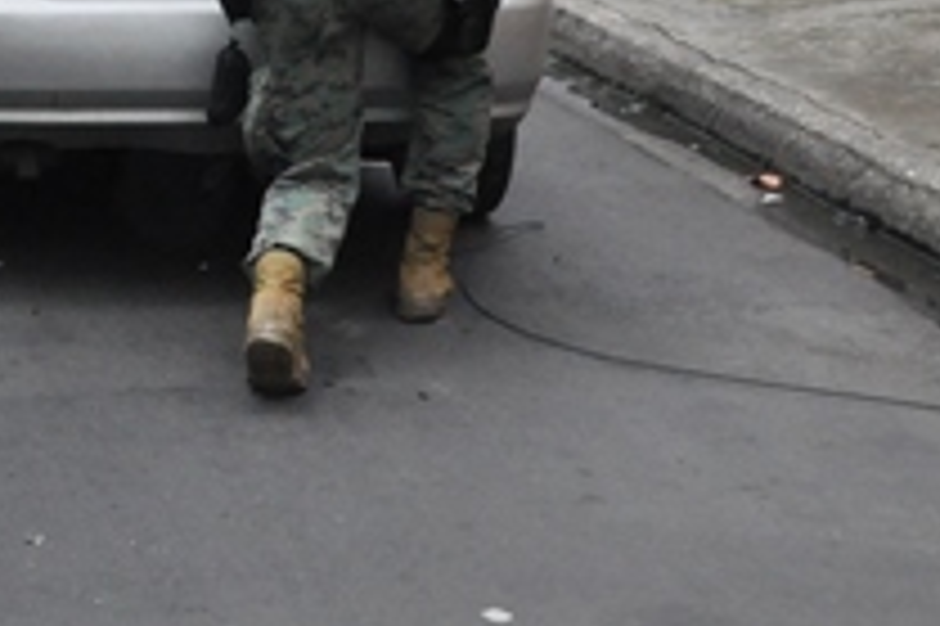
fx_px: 2870
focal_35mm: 110
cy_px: 11
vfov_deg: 12.3
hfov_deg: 17.1
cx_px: -391
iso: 2500
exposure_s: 1/1250
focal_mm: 24
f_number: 18
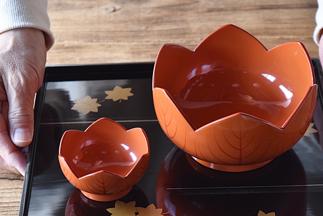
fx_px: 1056
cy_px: 146
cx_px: 189
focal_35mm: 118
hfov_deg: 17.4
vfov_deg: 11.6
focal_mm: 55
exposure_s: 1/5
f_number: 6.3
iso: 400
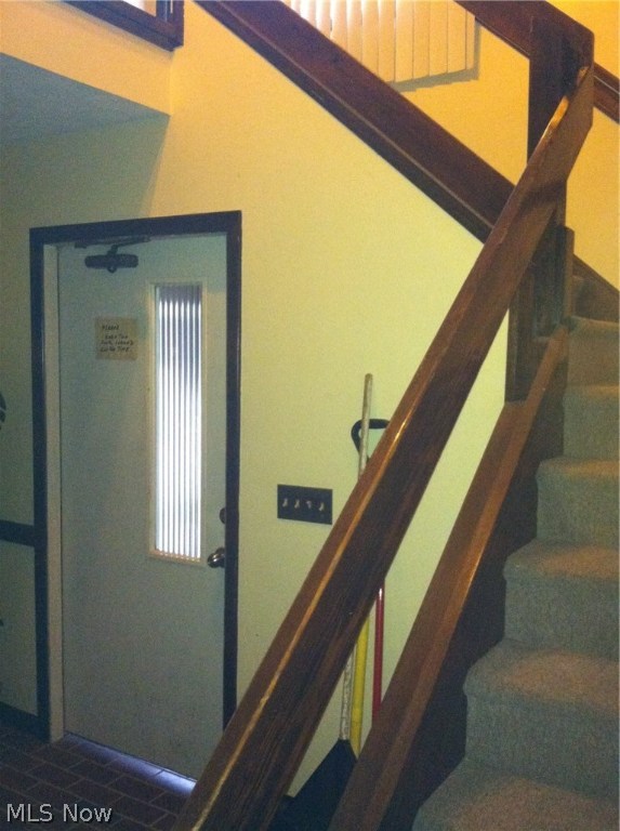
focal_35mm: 35
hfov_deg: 40.6
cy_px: 416
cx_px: 310
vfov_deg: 52.7
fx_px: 839
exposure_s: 1/15
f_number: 2.8
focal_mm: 3.85
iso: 640
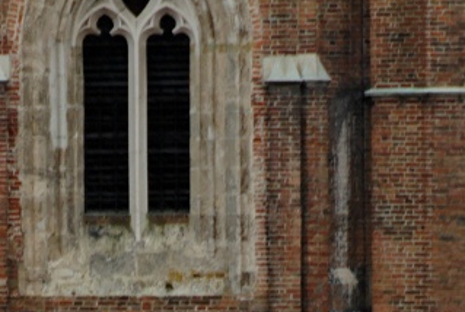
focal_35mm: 1241
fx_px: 16059
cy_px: 604
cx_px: 147
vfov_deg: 1.1
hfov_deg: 1.7
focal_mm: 200
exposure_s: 1/100
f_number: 6.7
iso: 100
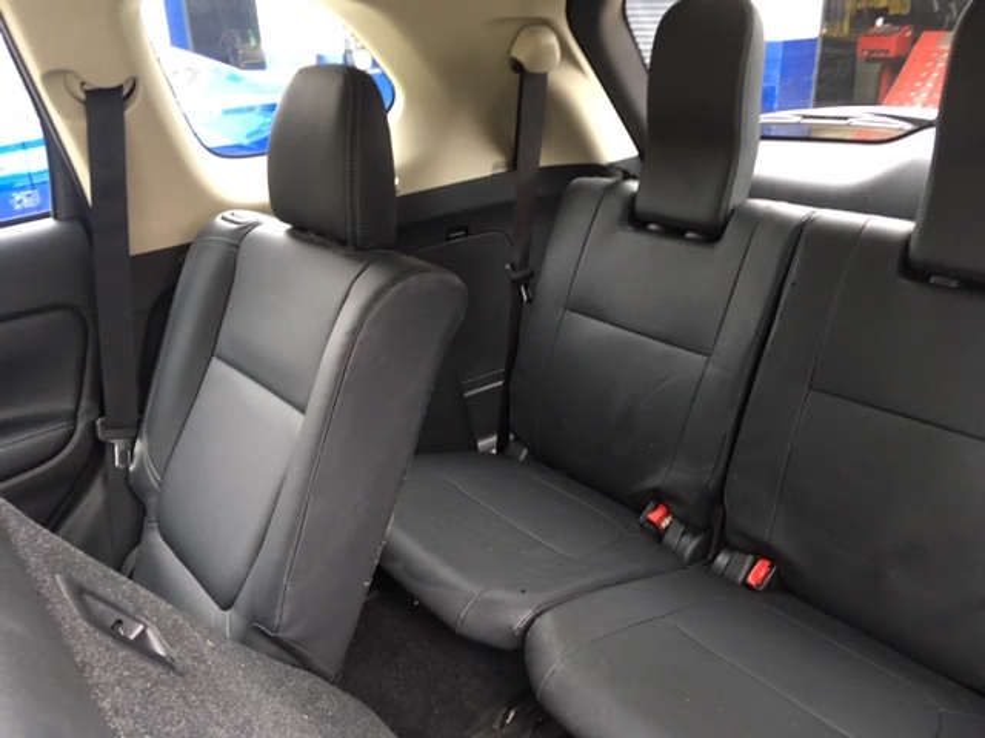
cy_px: 369
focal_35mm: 29
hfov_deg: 61.7
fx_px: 825
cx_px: 492
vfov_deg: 48.2
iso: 125
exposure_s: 1/30
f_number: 2.2
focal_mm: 4.15
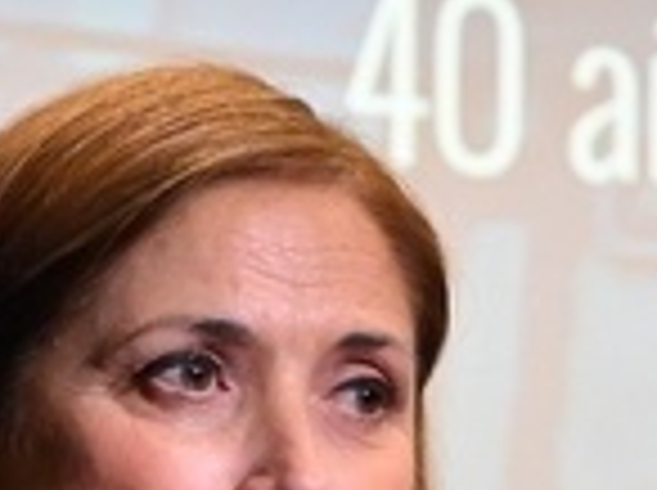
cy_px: 683
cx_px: 266
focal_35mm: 503
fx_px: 9531
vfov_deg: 2.9
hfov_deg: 3.9
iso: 4000
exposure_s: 1/250
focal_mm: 70
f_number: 5
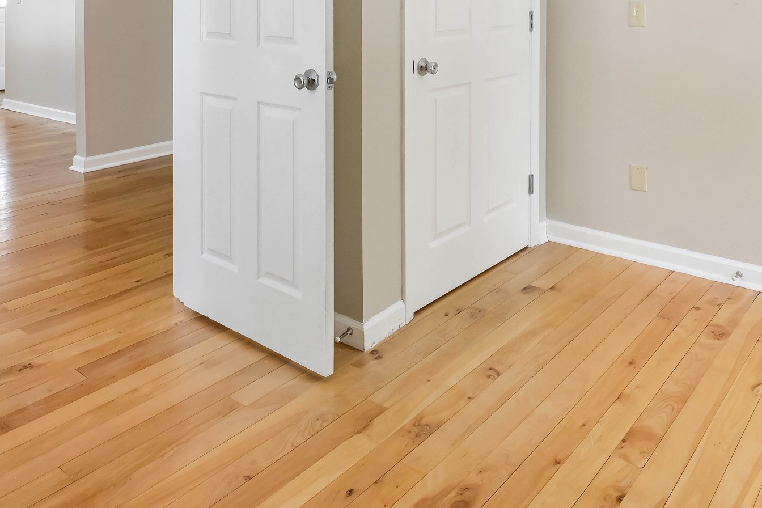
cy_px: 45
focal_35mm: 32
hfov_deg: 58.7
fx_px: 677
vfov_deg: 38.2
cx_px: 376
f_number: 14
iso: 1000
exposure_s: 1/10
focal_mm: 14
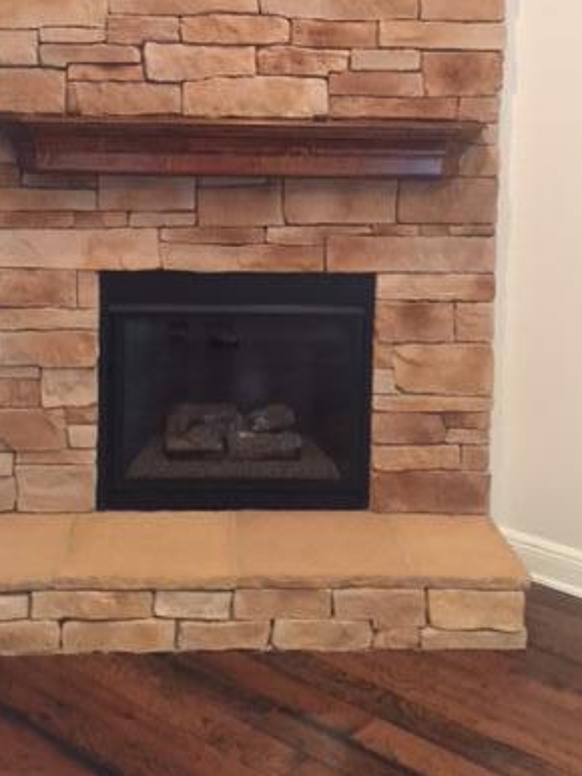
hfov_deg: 30.2
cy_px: 223
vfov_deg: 38.9
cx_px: 237
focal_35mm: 48
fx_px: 1077
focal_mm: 4.15
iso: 125
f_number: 2.2
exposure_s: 1/15
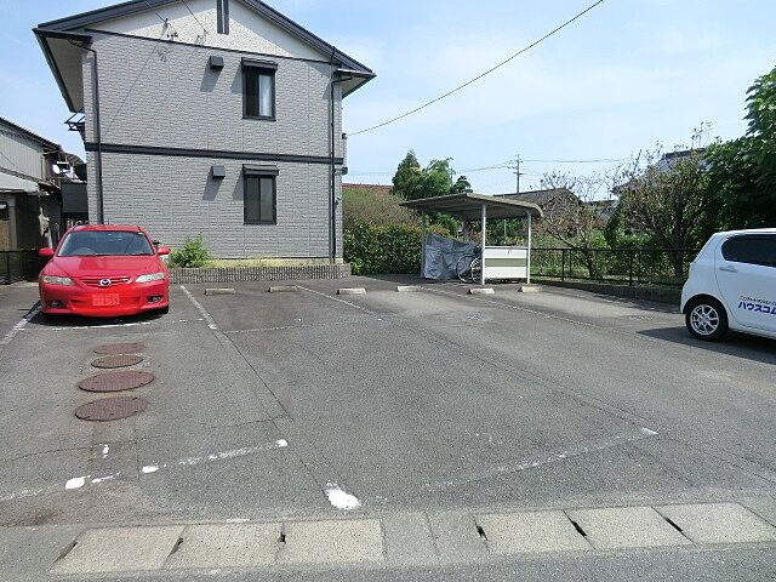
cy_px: 291
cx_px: 388
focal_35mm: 24
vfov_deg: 56.8
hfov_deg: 71.6
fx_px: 538
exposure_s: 1/1000
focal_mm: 4.3
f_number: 3.2
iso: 80
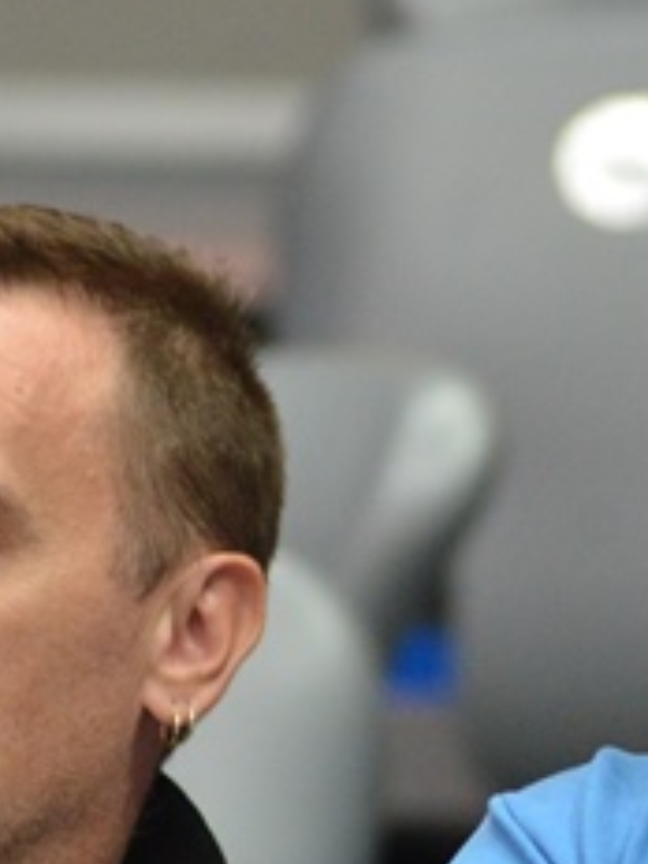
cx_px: 547
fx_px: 21216
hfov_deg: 1.7
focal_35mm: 850
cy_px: 726
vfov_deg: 2.3
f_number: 3.5
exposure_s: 1/320
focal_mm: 200
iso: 2500
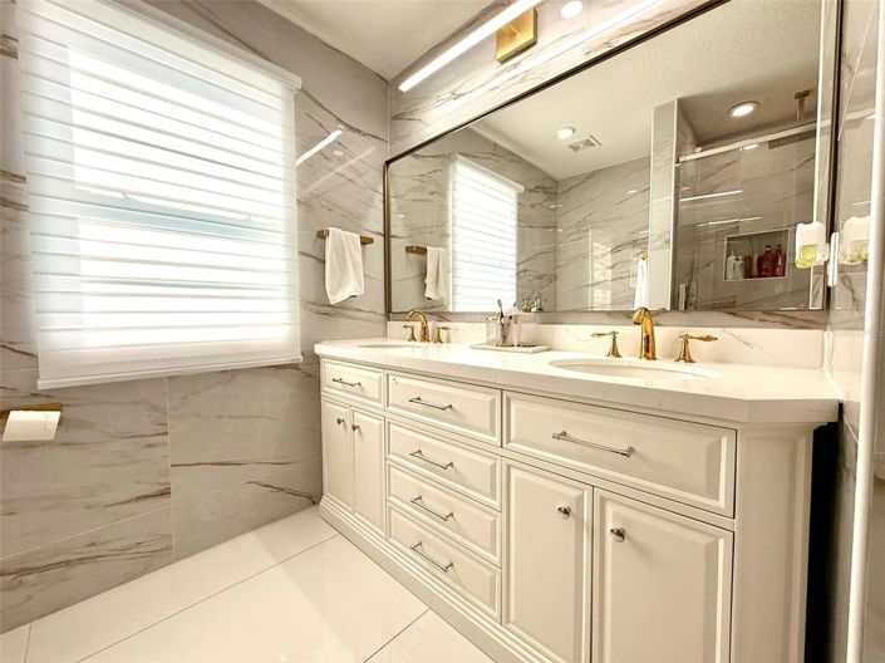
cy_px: 332
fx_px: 358
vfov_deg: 85.6
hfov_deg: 102.1
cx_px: 442
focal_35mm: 14
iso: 64
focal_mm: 2.22
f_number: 2.2
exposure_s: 1/413
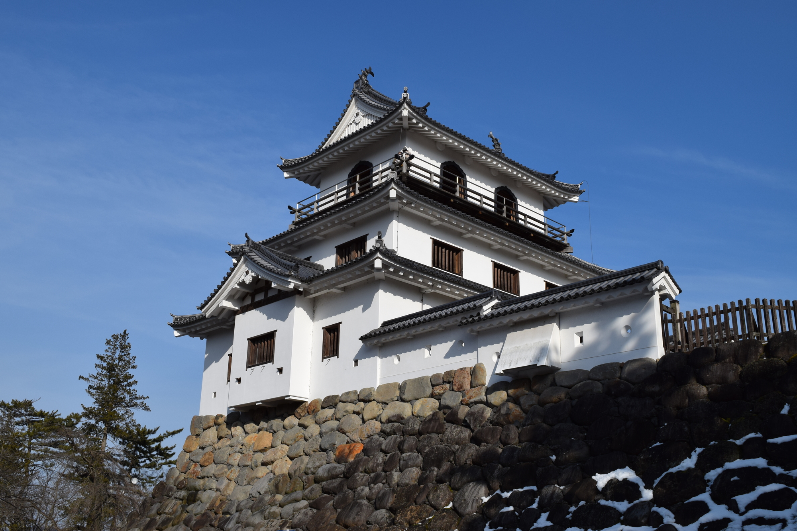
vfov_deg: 36.9
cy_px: 266
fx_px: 797
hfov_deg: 53.1
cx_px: 398
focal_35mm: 36
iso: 200
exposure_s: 1/500
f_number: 11
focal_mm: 24
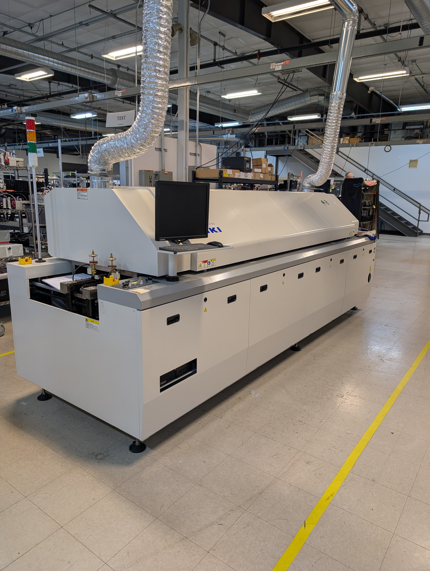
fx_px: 397
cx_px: 215
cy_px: 286
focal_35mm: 24
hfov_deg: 56.9
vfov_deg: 71.5
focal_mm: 6.9
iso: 77
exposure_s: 1/104
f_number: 1.68
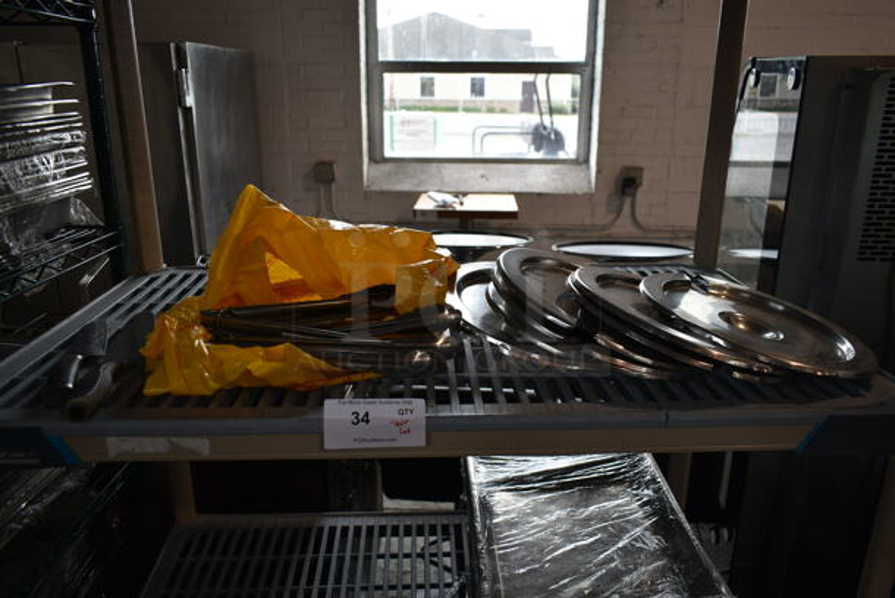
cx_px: 448
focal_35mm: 27
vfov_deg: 48.0
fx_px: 672
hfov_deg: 67.3
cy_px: 299
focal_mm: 18
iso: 100
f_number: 4
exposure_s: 1/60
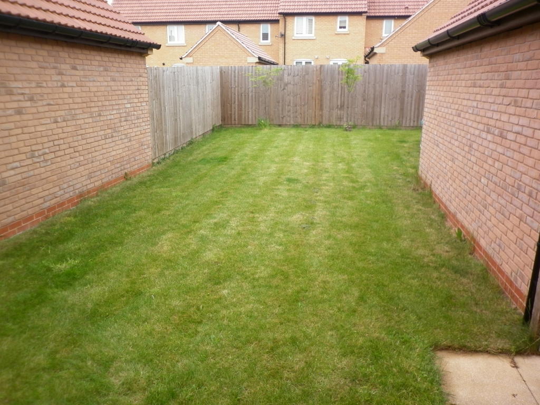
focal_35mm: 28
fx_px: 437
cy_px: 202
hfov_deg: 63.4
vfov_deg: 49.7
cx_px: 270
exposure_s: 1/200
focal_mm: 5
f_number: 2.8
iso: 80
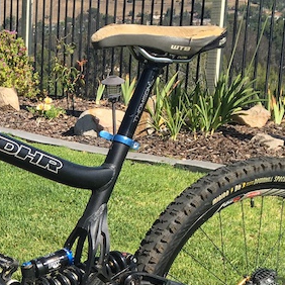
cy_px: 271
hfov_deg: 17.8
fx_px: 866
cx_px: -52
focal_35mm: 93
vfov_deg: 18.3
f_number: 2.2
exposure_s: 1/1026
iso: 25
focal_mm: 4.15
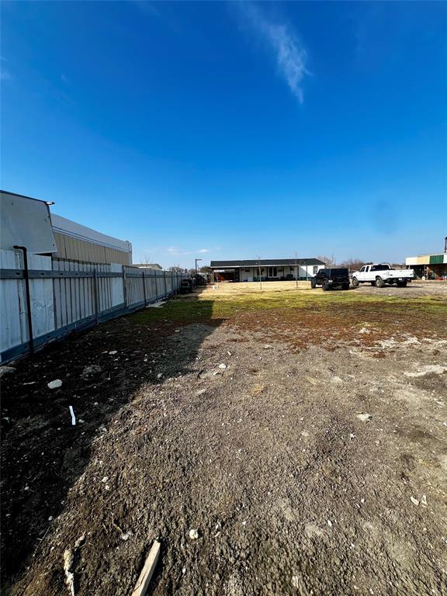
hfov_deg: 89.9
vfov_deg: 106.2
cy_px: 298
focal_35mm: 13
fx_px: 224
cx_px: 224
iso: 32
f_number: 1.8
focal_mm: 1.57
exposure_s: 1/1410
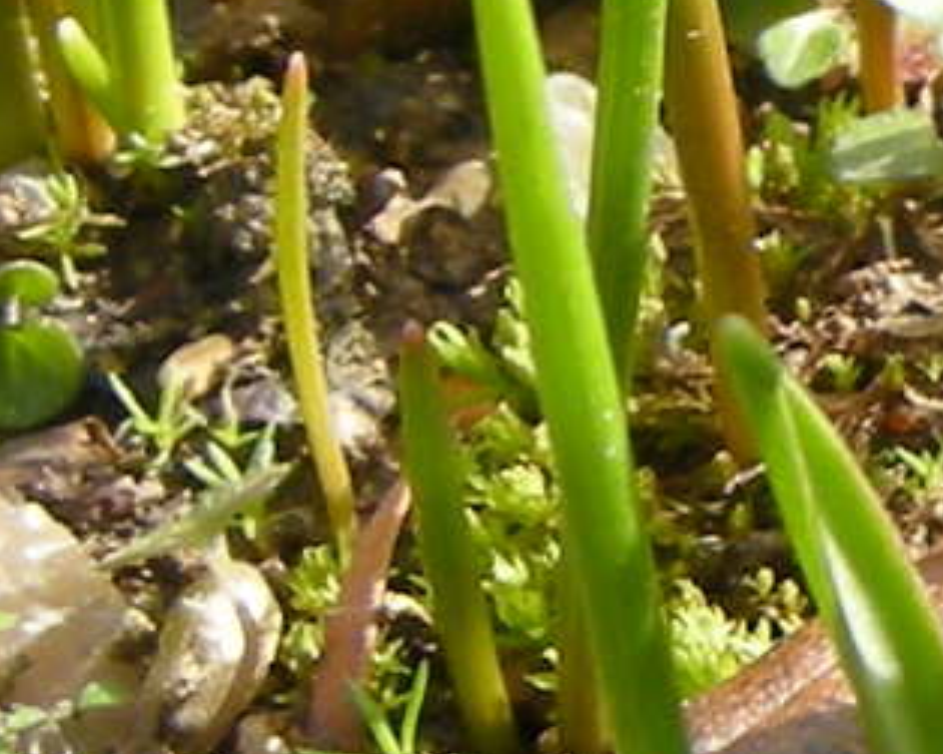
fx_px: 7282
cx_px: 1913
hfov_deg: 7.1
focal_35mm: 261
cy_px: 619
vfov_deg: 5.9
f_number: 3.8
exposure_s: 1/93
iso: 64
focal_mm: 7.5
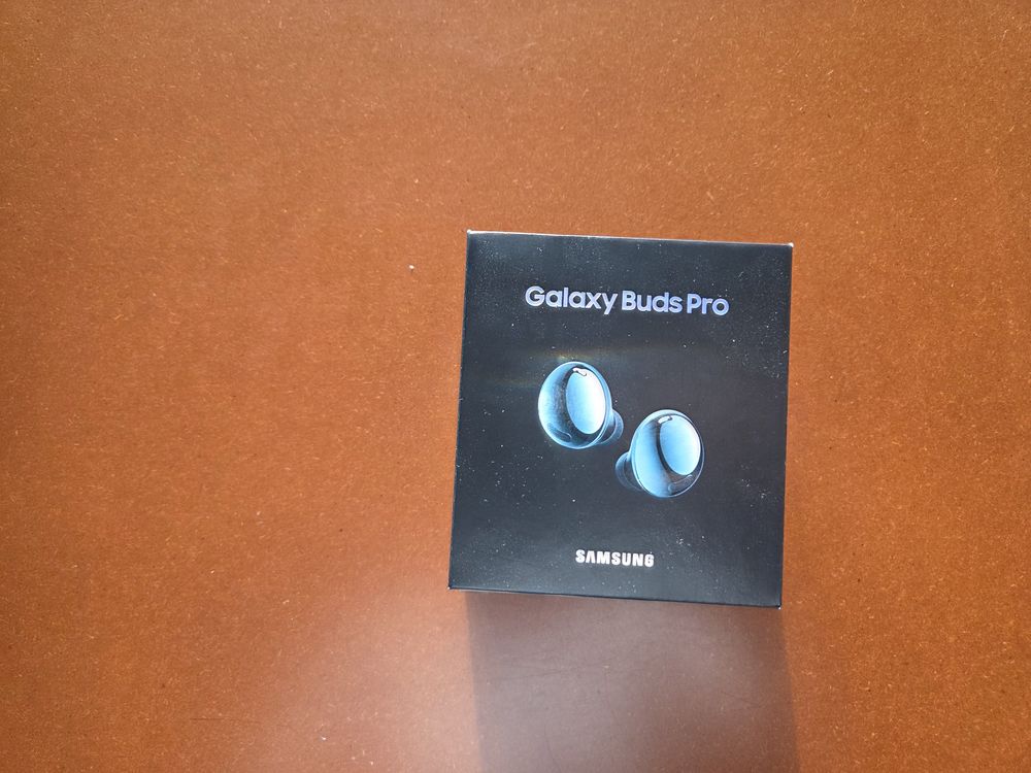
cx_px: 516
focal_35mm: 23
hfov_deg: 73.9
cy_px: 386
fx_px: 685
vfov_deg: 58.9
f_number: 1.8
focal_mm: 5.4
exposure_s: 1/101
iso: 250
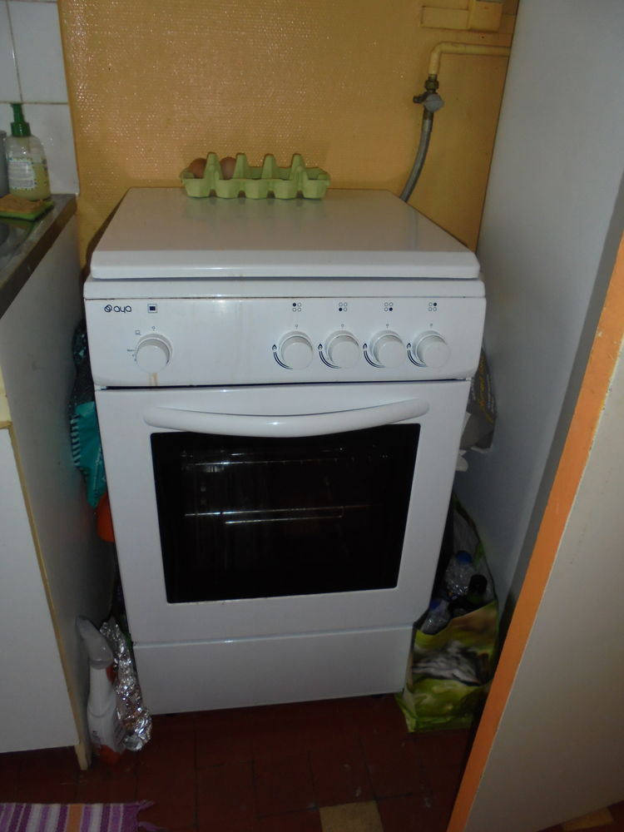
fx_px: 625
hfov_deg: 53.1
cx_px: 312
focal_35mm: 26
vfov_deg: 67.3
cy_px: 416
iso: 200
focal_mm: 4.6
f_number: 3.5
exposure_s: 1/30
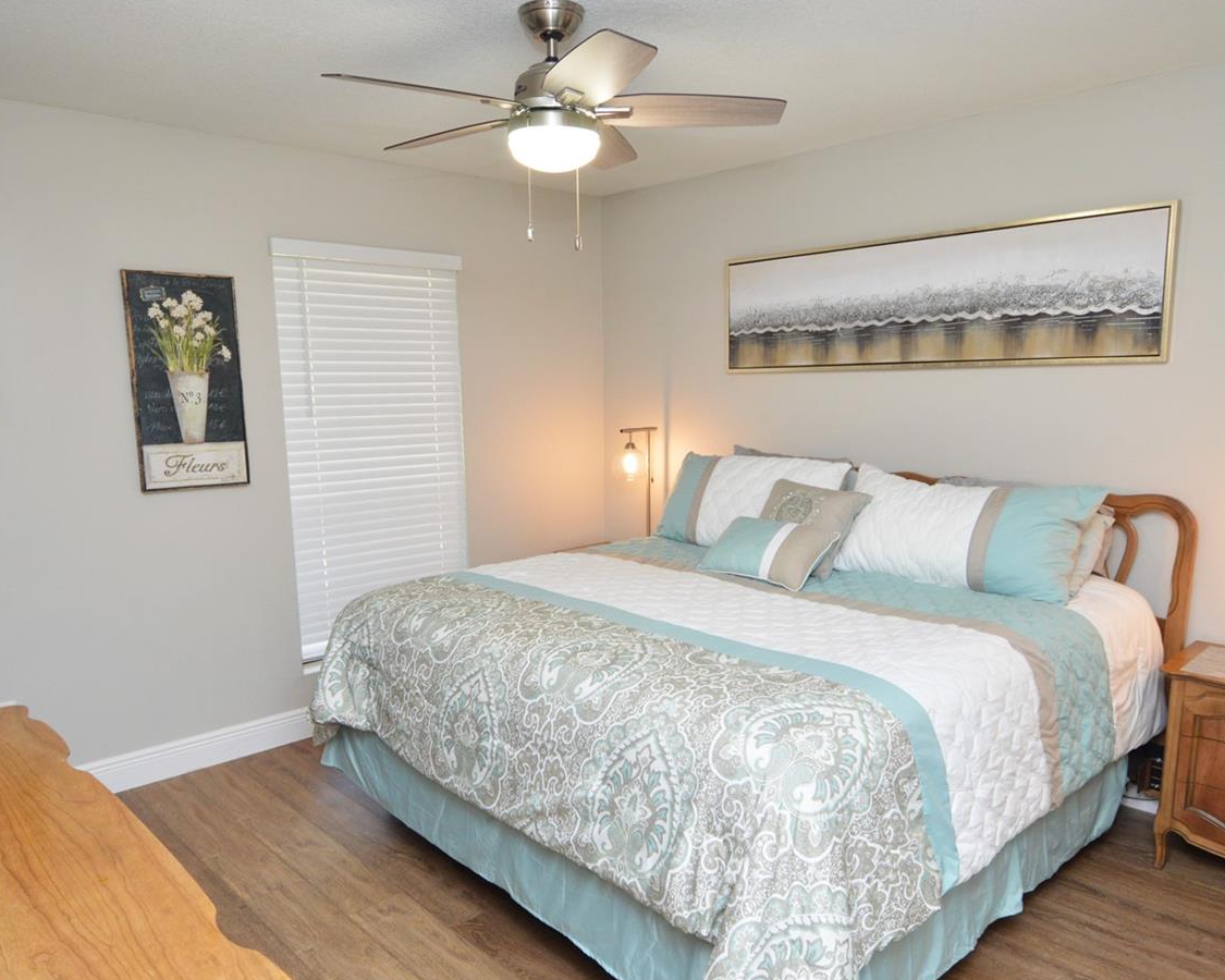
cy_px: 553
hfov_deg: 70.2
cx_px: 579
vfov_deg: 58.6
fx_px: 870
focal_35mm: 24
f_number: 4
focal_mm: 12
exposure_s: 1/60
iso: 500
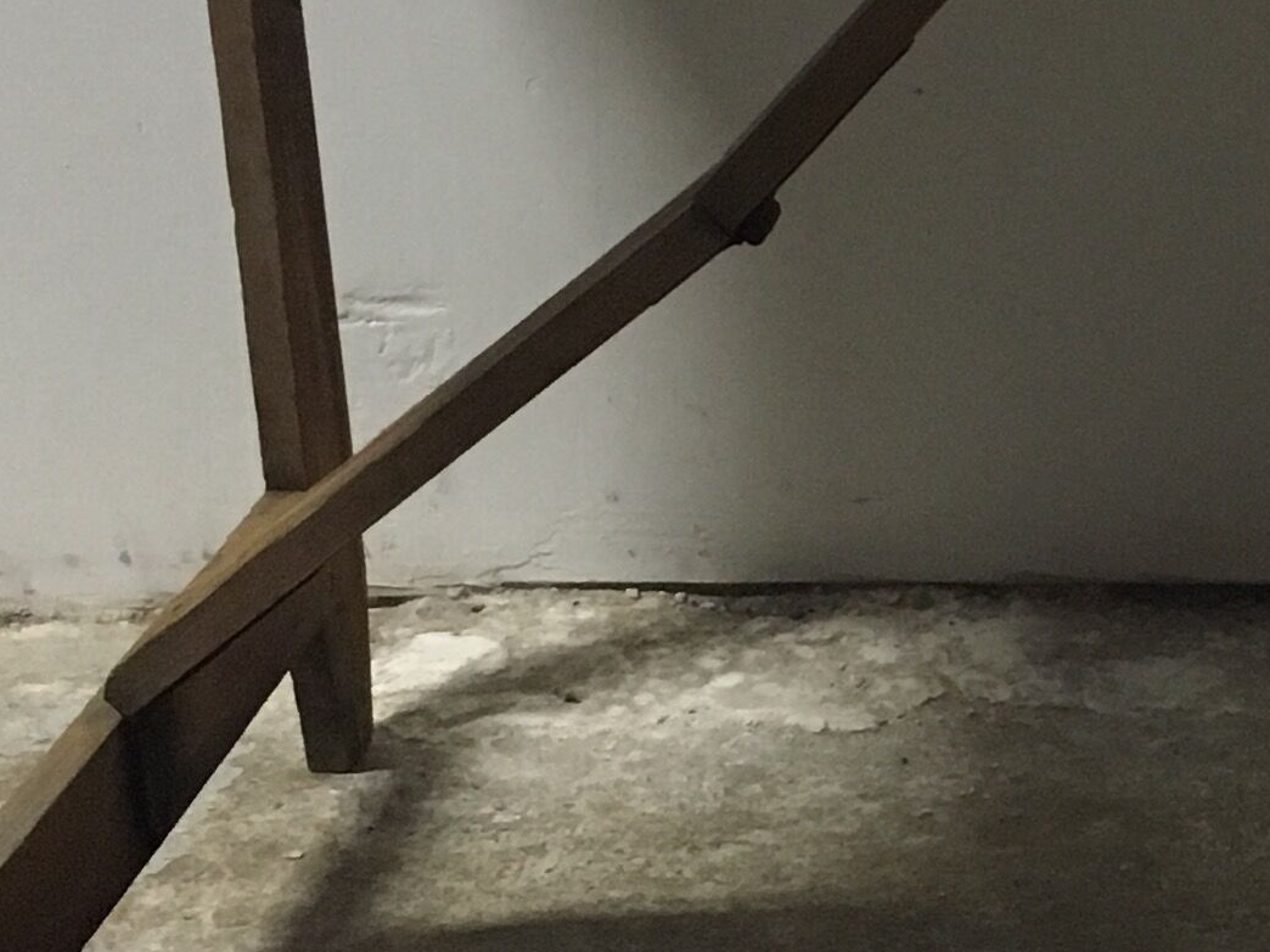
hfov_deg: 16.6
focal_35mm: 112
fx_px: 4109
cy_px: 299
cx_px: 1656
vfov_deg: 13.2
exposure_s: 1/33
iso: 200
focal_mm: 4.15
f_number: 2.2
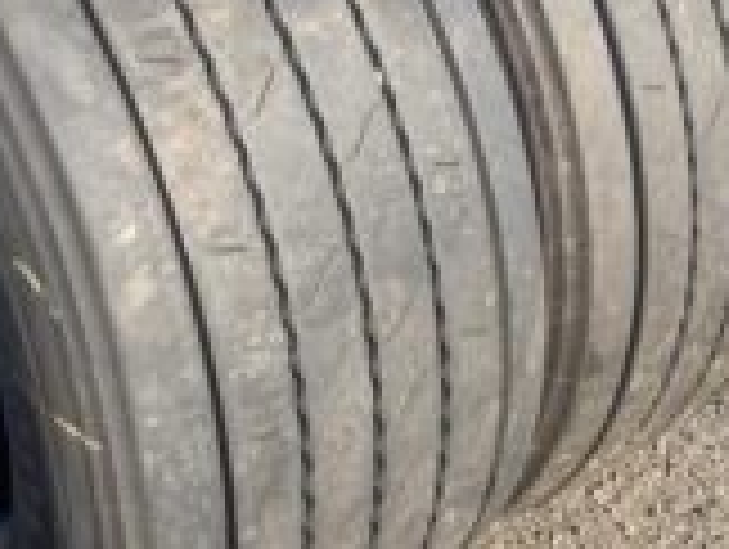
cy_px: 61
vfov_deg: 20.9
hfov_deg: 28.1
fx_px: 1455
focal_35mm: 69
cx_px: 369
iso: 32
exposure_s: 1/1063
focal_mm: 4.25
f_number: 1.8
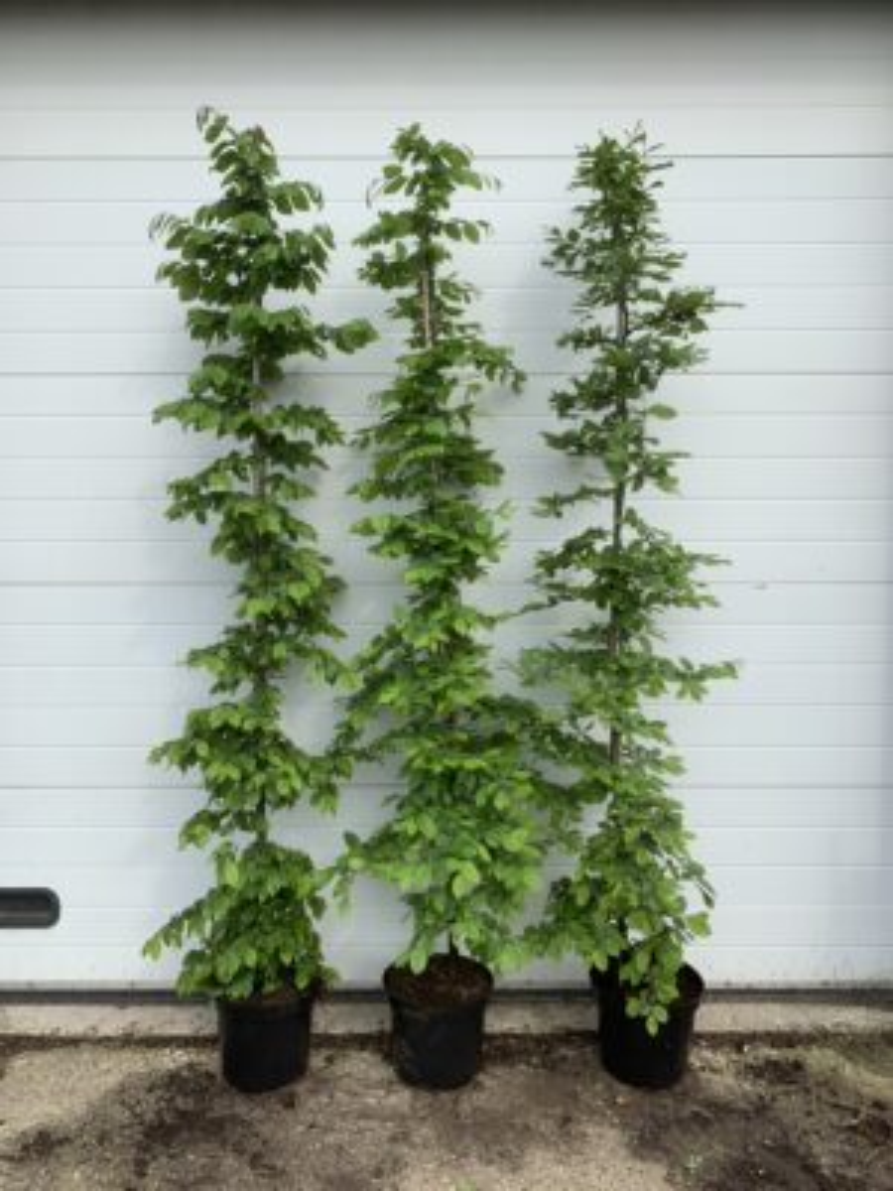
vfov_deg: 67.3
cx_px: 446
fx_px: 894
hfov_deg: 53.1
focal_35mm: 26
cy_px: 596
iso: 25
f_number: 1.8
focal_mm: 4.25
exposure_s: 1/1332
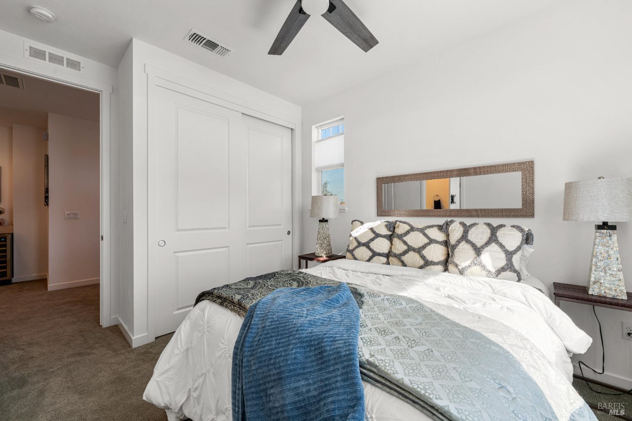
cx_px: 316
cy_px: 210
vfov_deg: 81.2
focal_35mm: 14
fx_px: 246
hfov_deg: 104.3
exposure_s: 1/8
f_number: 10
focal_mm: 14
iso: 100
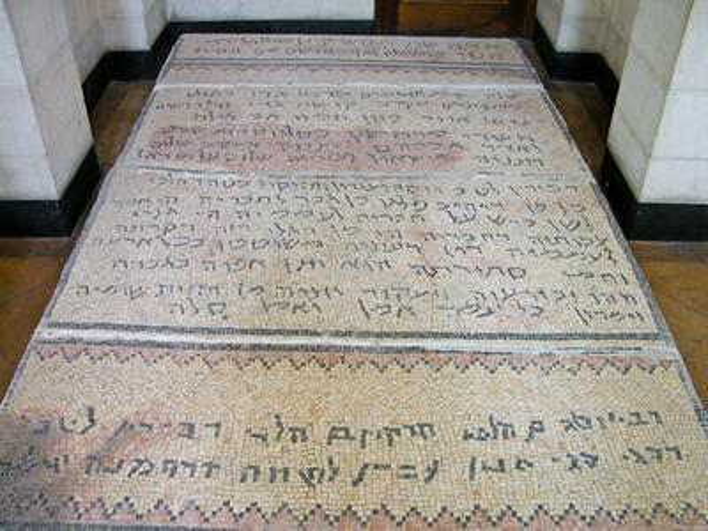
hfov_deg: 52.6
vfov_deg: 40.7
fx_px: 716
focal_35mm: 35
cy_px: 266
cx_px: 354
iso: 100
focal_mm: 8.9
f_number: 2.8
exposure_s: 1/8
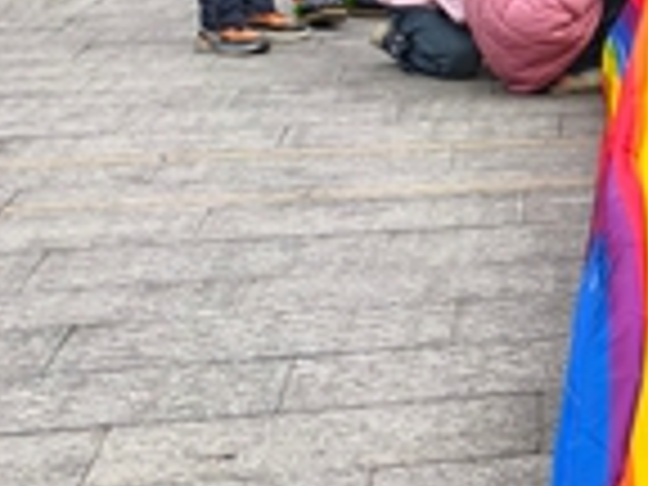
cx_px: 1562
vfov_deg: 11.6
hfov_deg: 12.2
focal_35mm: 128
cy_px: 292
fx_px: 2396
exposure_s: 1/848
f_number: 1.57
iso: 72
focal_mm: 5.6
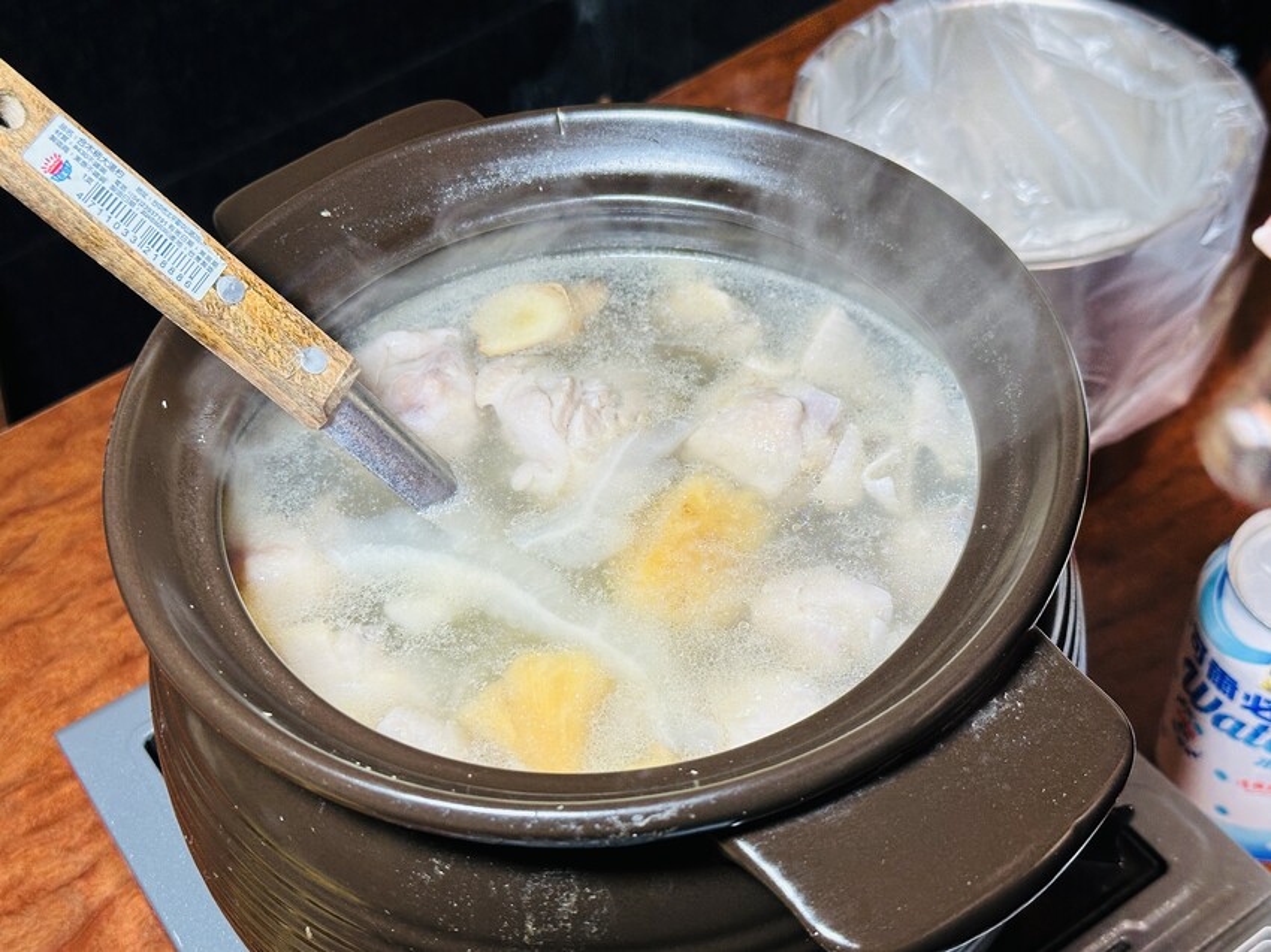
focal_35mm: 48
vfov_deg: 30.3
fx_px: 1762
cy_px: 476
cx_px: 636
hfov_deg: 39.7
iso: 125
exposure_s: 1/60
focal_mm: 6.86
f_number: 1.78
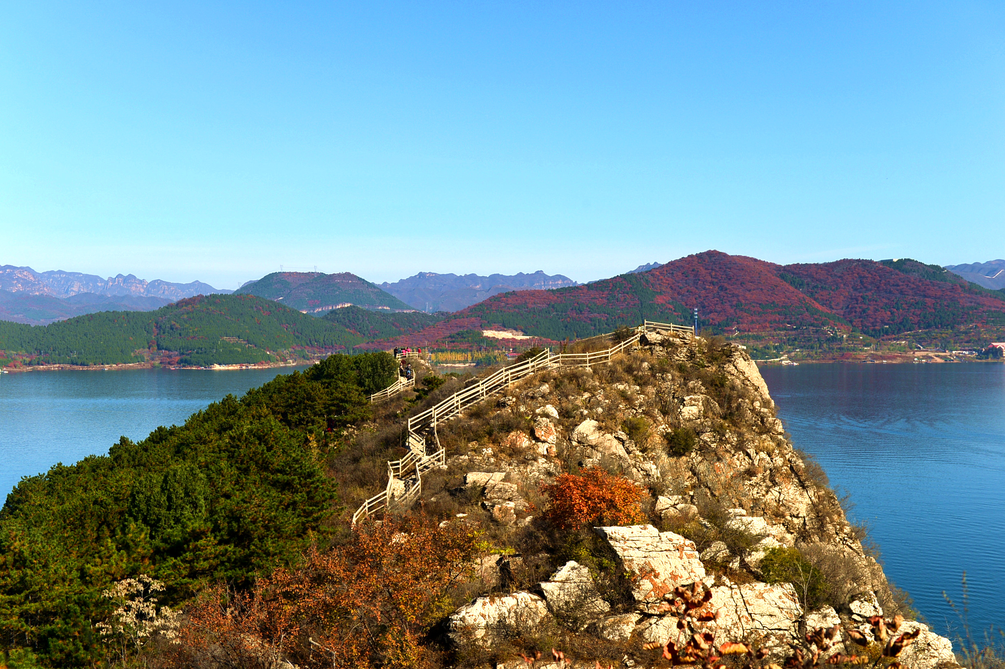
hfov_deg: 43.6
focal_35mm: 45
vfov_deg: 29.8
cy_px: 334
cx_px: 502
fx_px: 1256
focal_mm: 45
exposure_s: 1/800
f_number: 7.1
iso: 100
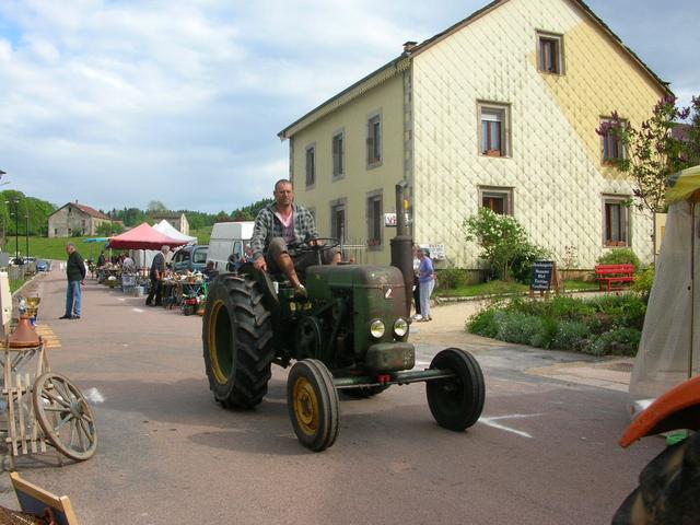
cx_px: 350
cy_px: 262
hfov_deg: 52.6
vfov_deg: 40.7
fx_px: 708
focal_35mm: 35
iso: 50
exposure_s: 1/166
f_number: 5.6
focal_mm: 5.8
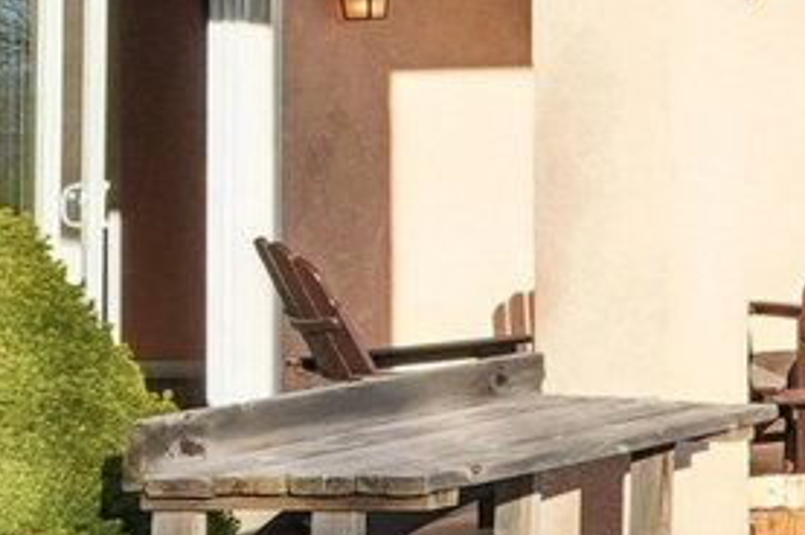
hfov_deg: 12.1
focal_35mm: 111
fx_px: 2479
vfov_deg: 11.2
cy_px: -510
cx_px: 2232
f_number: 8
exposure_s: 1/500
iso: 800
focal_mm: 10
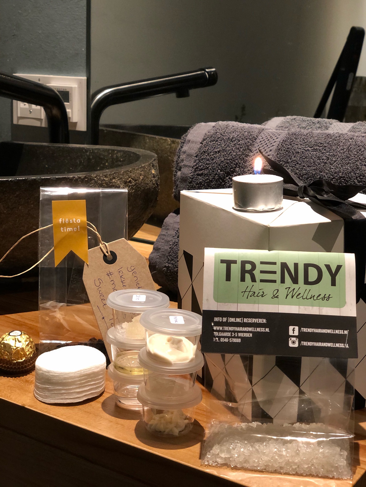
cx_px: 183
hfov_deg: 28.0
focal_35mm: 52
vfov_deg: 36.8
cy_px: 244
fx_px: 733
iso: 160
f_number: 2.4
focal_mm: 6
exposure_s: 1/20
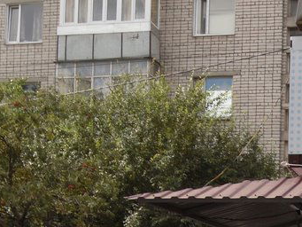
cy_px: 284
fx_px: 916
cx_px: 210
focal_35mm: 105
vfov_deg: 13.6
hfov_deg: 18.6
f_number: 3.5
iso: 80
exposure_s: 1/122
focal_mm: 6.3
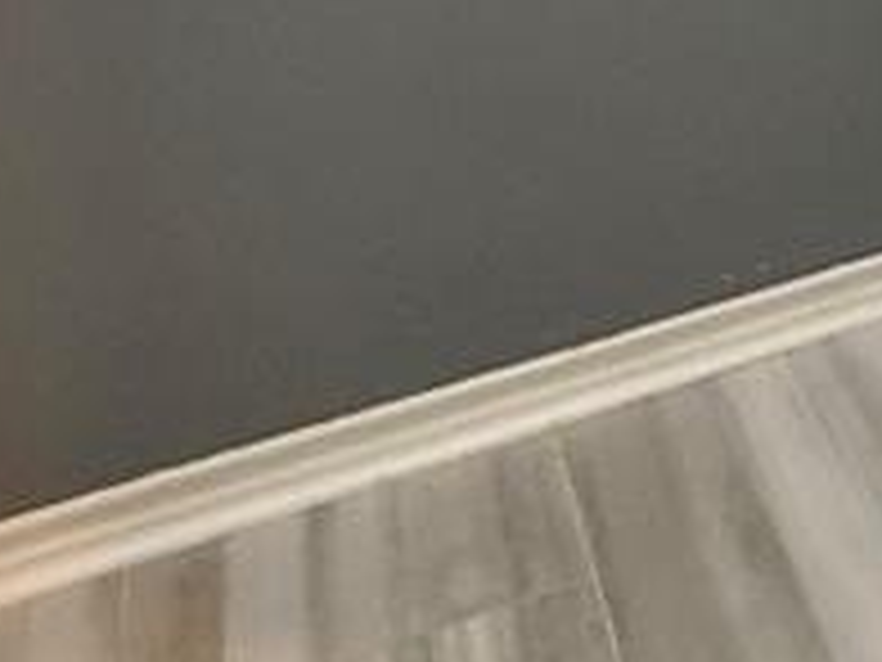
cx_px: 1440
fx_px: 1860
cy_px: -662
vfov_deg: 15.8
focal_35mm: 73
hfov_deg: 21.0
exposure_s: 1/120
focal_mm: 2.22
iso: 400
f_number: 2.2
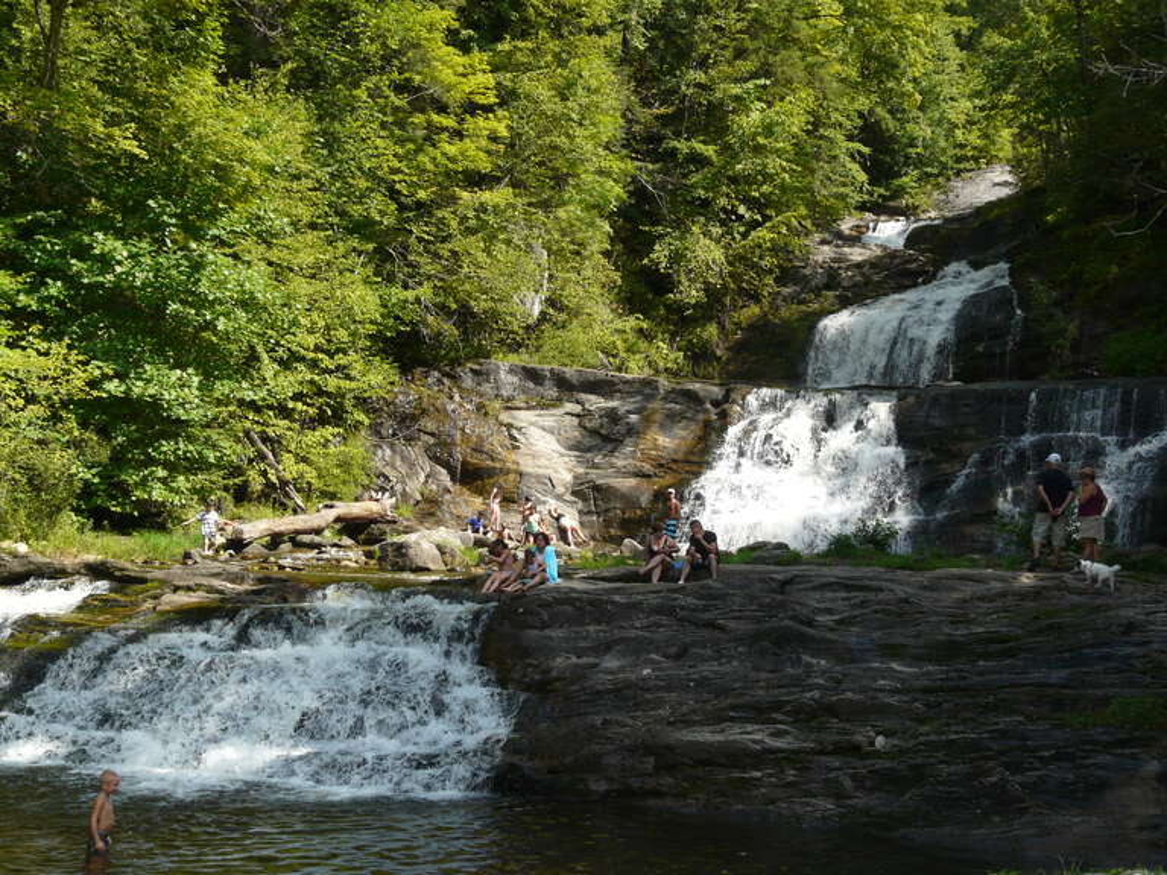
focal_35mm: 51
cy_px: 438
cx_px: 584
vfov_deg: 28.6
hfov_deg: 37.5
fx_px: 1719
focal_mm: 8.3
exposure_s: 1/250
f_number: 5
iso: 100
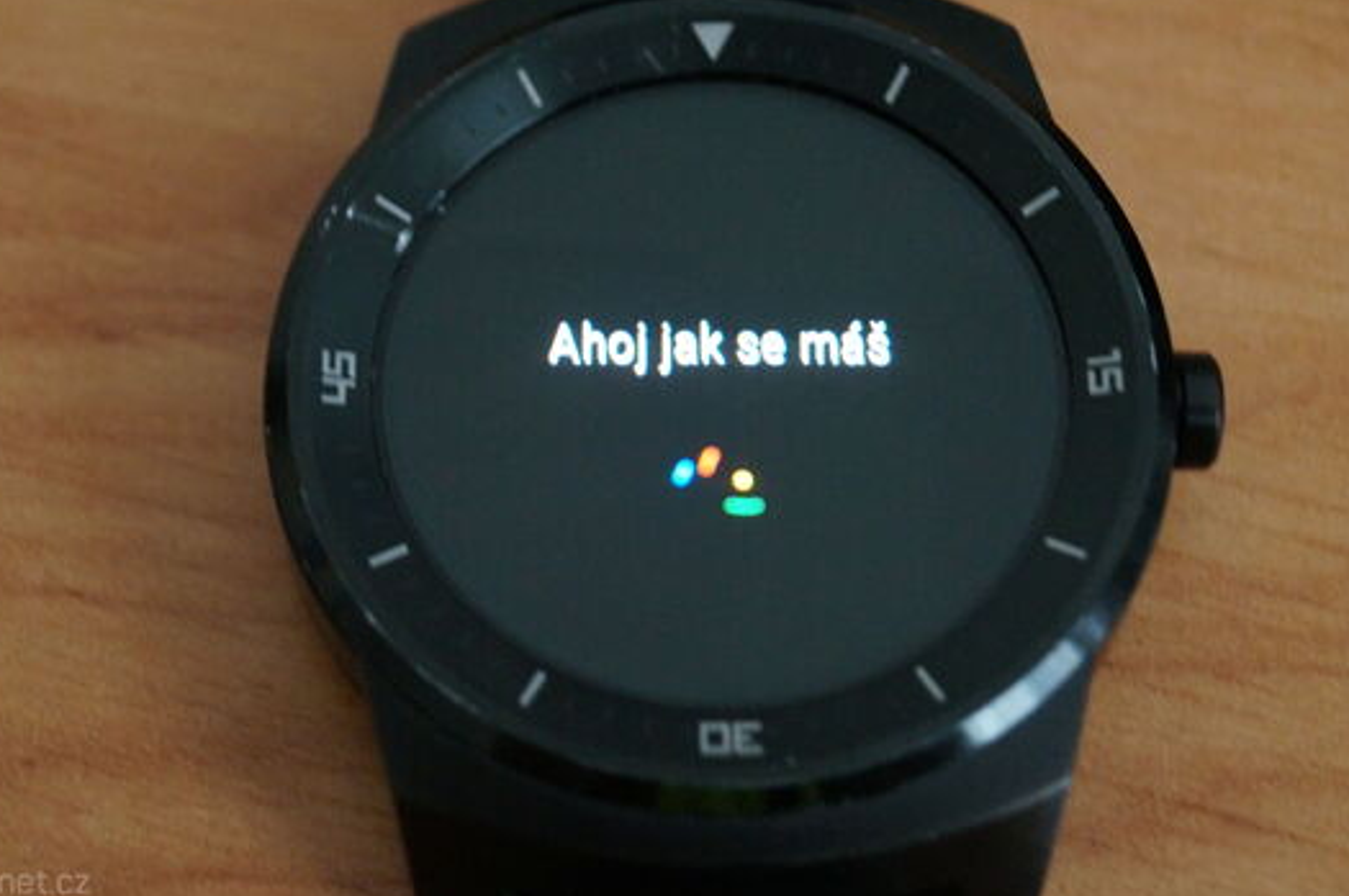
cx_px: 587
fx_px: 3616
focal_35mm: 97
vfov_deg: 14.1
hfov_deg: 21.1
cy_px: 407
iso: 3200
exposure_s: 1/10
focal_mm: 55
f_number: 5.6
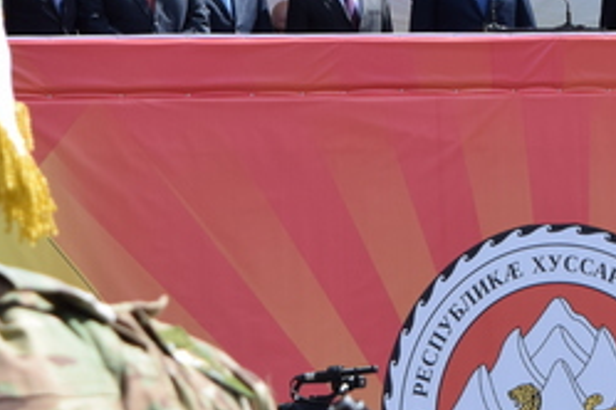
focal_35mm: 265
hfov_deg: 7.7
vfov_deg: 5.2
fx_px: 4527
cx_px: 611
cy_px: -130
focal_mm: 55
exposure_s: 1/320
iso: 200
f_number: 9
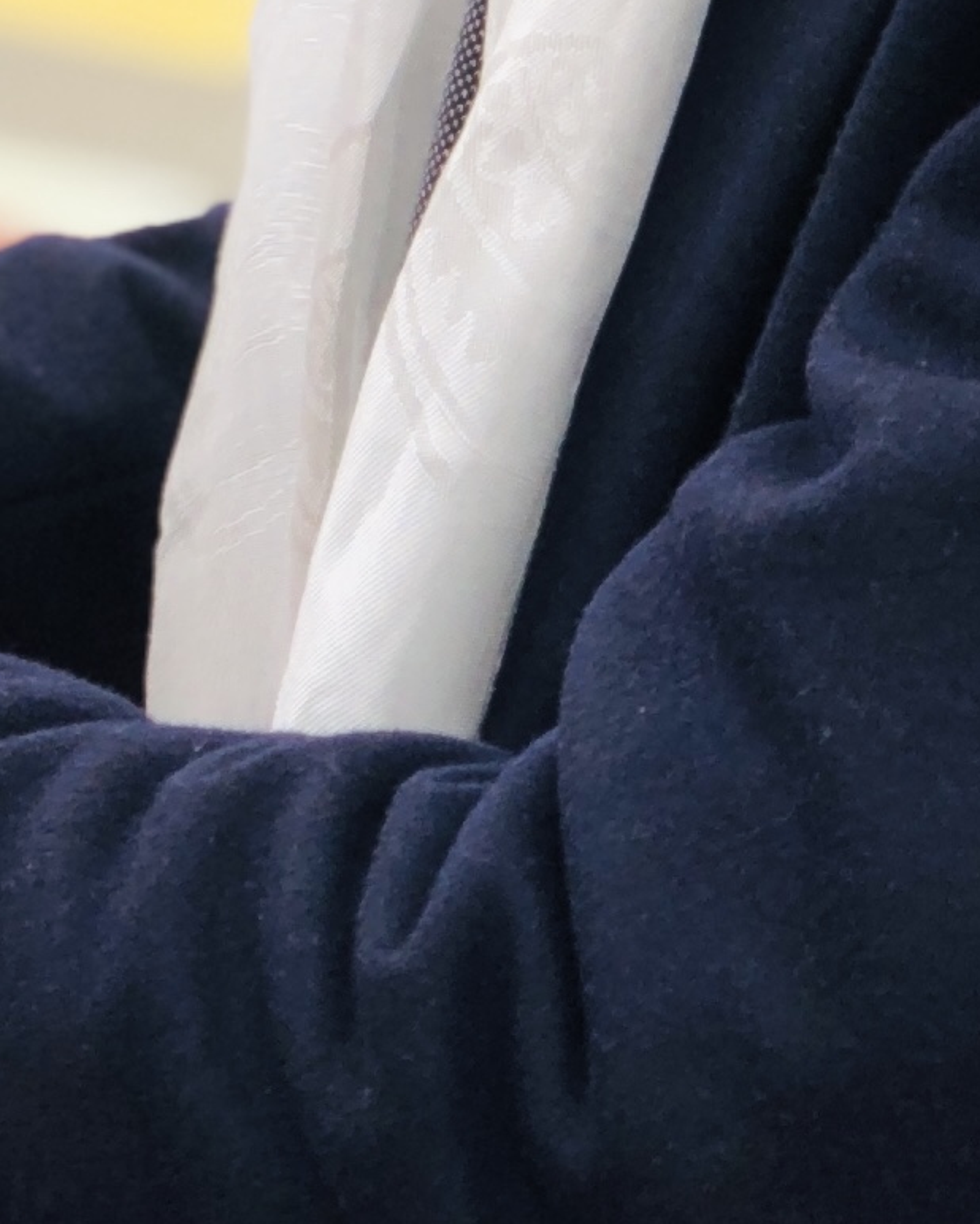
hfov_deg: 5.8
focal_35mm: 265
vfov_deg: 7.2
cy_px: -552
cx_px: -431
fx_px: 9604
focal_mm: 6
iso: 16
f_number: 2.4
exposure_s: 1/120
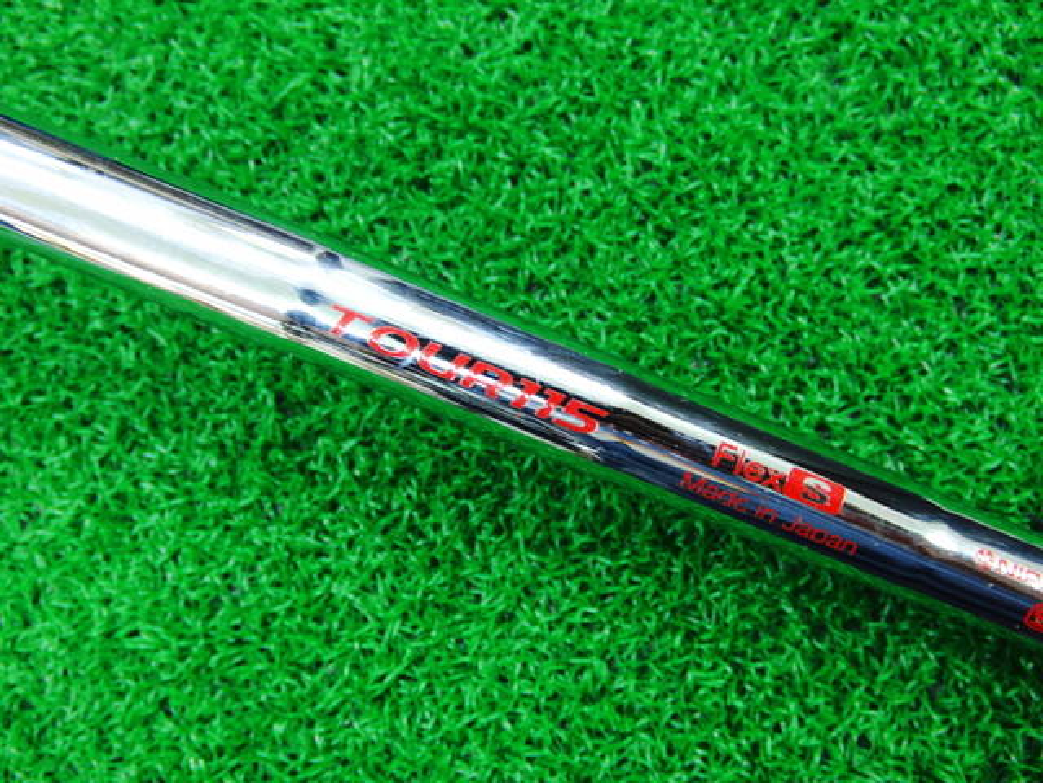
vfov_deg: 38.7
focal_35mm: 37
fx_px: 1115
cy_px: 392
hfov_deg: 50.1
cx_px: 522
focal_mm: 6.42
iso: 400
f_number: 3.6
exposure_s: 1/25
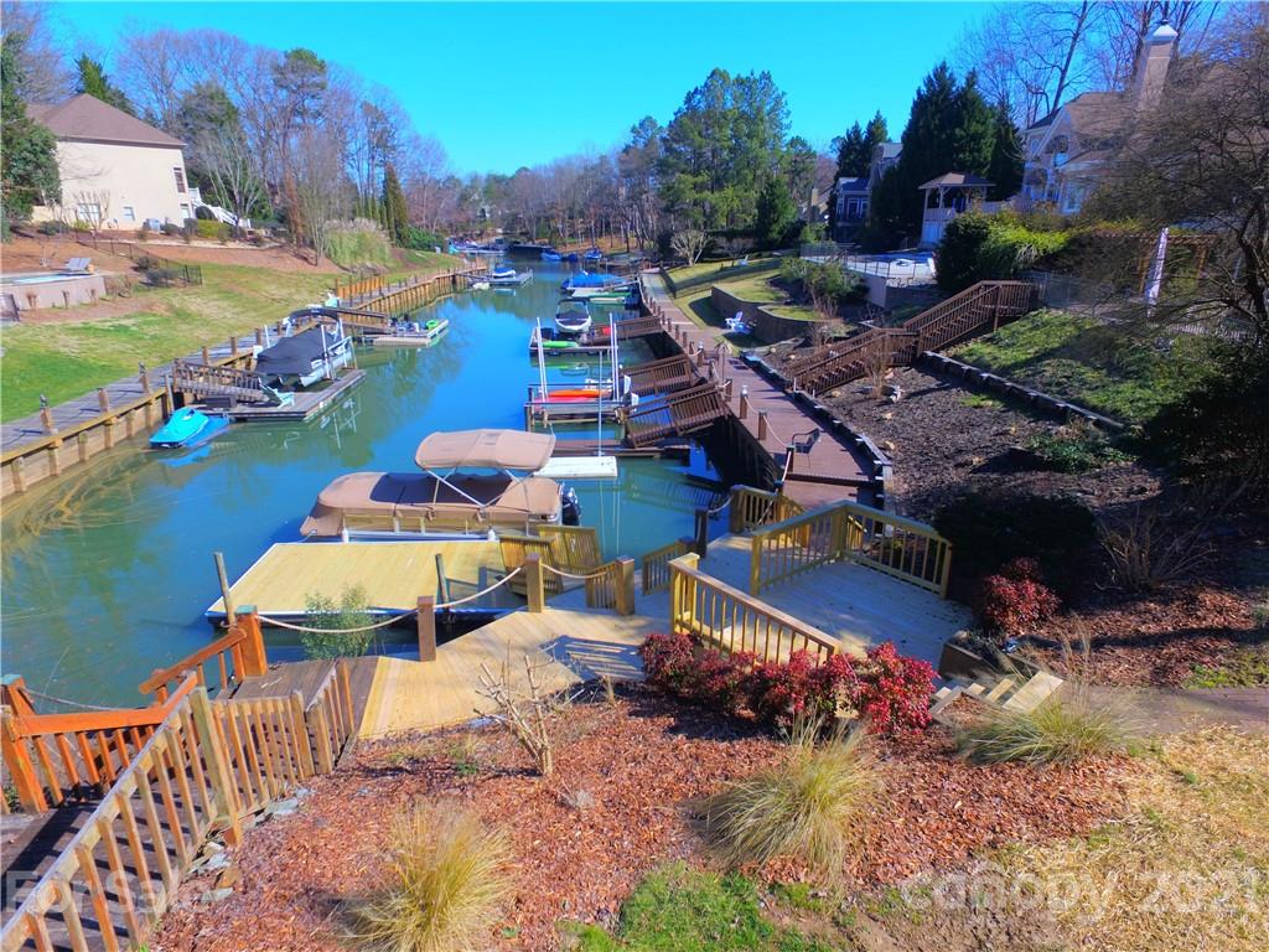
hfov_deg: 81.7
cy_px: 476
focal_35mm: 20
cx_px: 634
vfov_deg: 66.0
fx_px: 733
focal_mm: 3.61
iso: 100
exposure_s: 1/500
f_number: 2.8
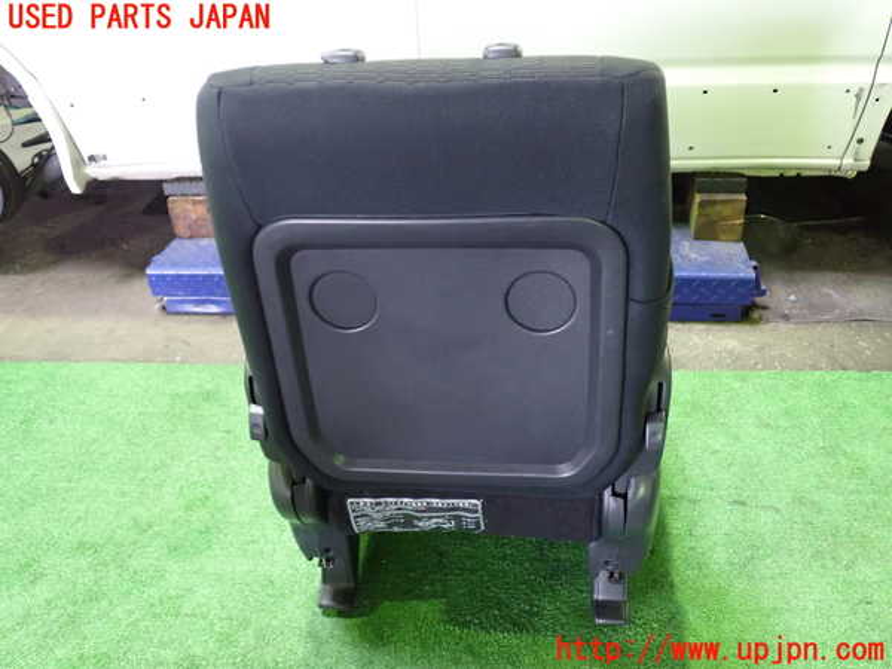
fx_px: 825
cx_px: 446
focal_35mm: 32
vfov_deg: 44.2
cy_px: 334
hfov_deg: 56.8
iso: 800
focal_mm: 5.79
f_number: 2.4
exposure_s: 1/25
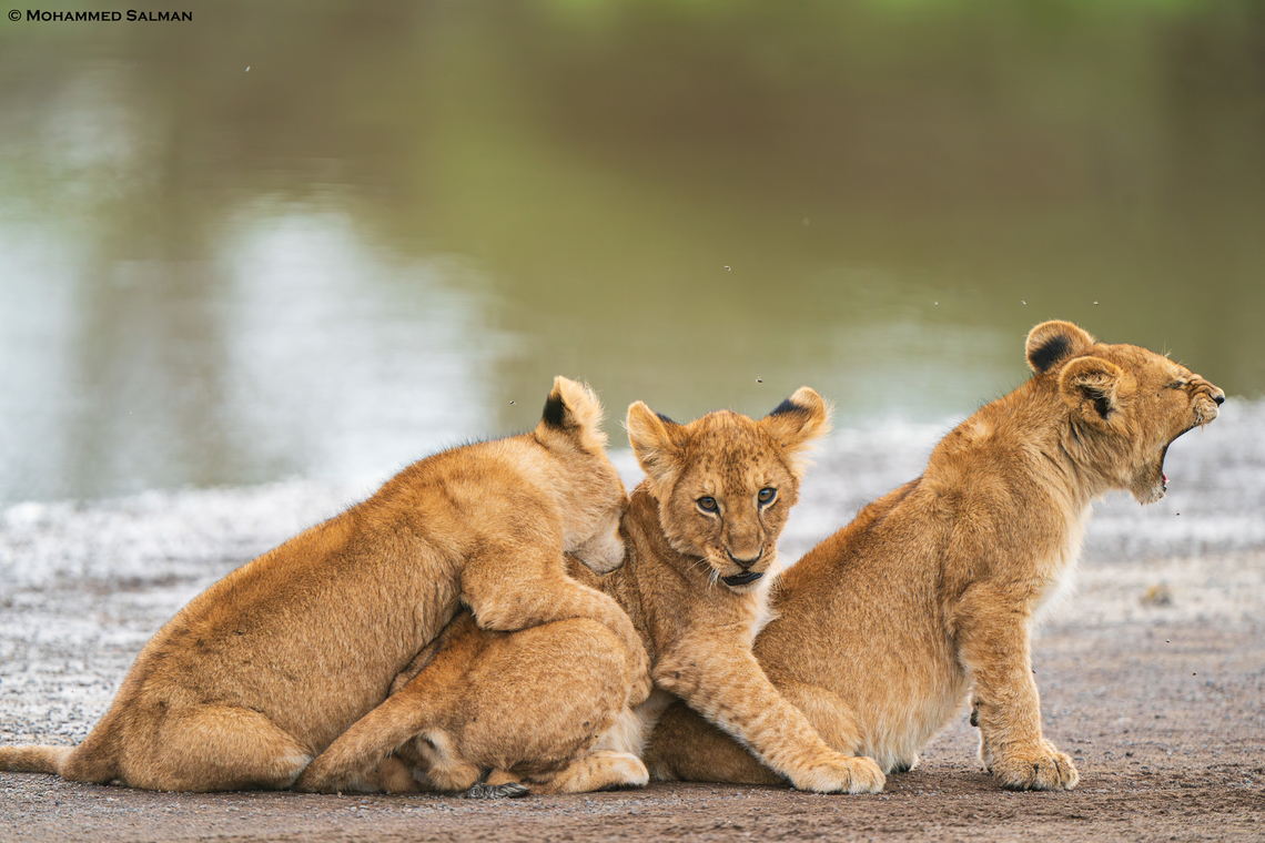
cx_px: 632
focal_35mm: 600
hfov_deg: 3.4
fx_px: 21082
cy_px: 422
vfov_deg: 2.3
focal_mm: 600
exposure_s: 1/1000
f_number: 4
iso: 500
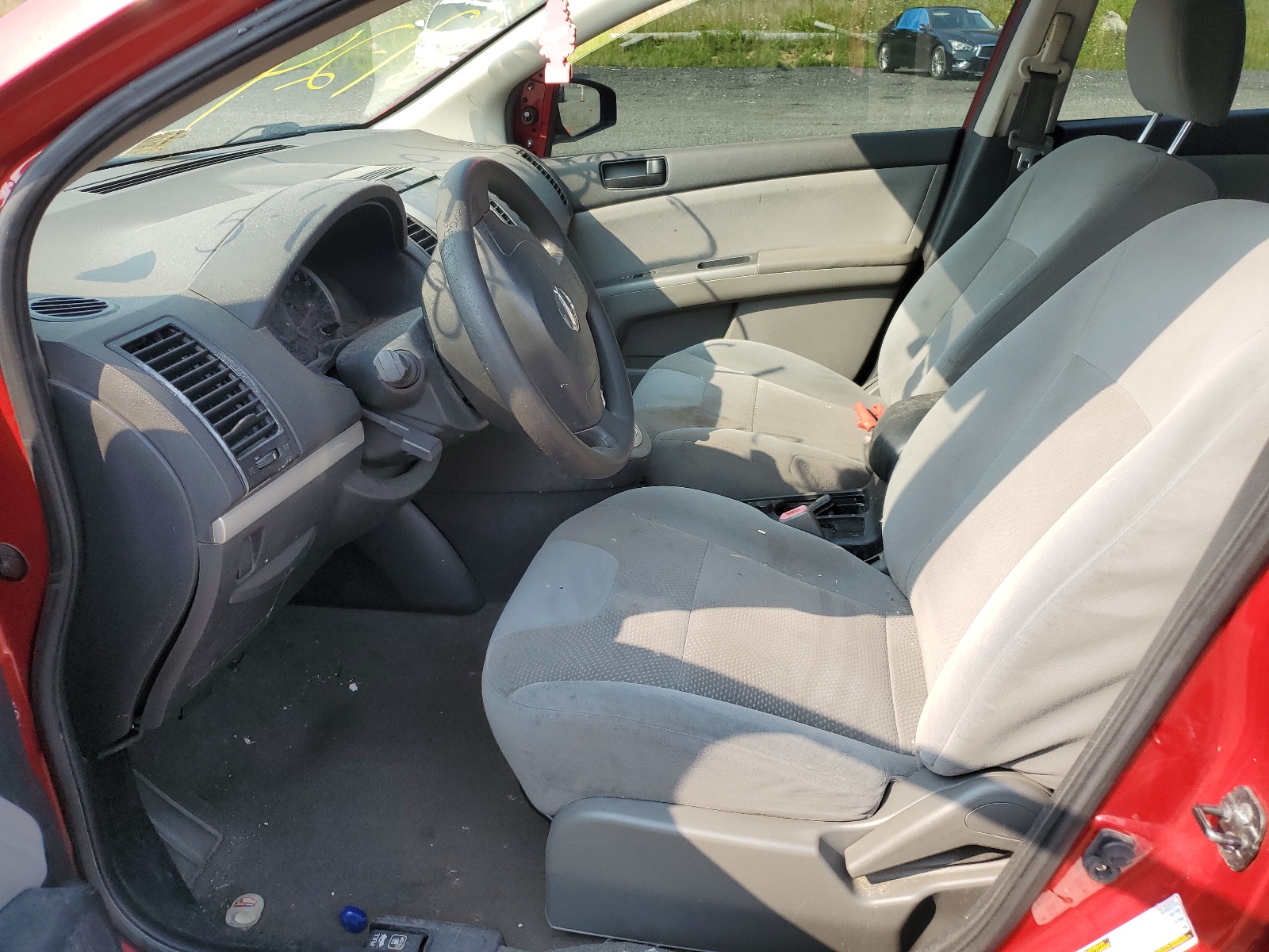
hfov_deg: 67.3
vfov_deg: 53.1
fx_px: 953
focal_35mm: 26
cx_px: 634
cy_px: 476
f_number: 1.5
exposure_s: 1/625
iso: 50
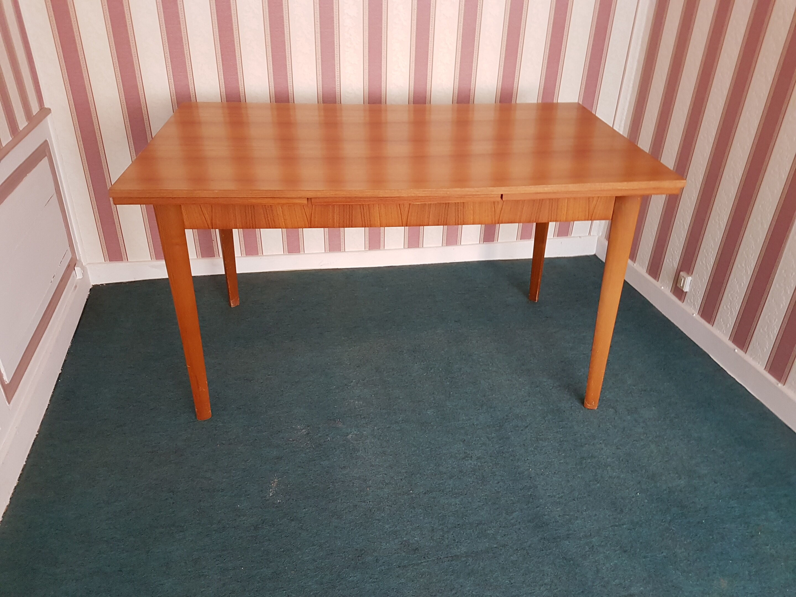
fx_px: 598
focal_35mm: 26
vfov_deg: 53.1
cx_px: 398
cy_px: 298
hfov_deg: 67.3
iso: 200
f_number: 1.7
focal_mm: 4.2
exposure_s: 1/25
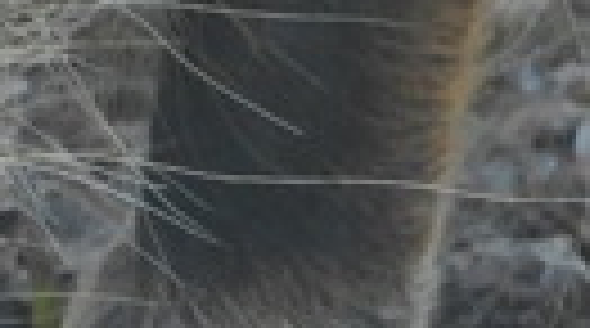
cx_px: -613
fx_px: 41662
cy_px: -36
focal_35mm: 2669
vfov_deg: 0.5
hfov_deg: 0.8
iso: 360
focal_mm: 71.9
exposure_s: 1/125
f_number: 5
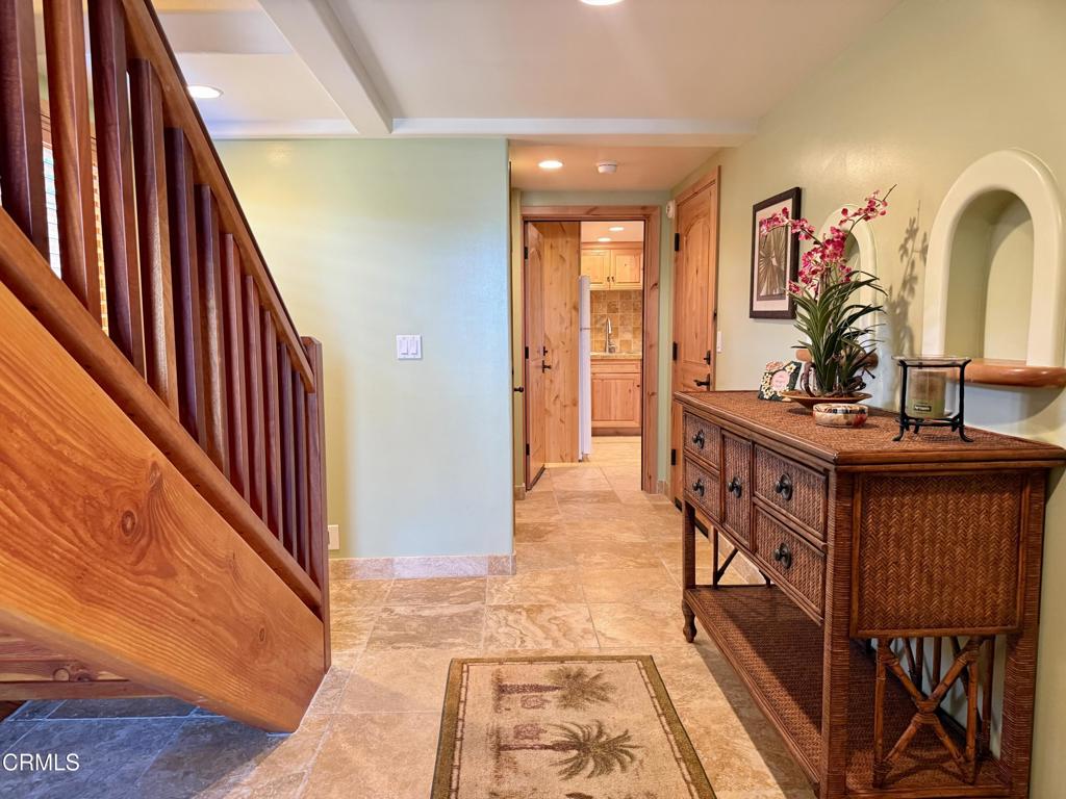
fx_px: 739
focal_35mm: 24
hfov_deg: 71.6
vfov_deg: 56.8
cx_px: 533
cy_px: 400
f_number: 1.78
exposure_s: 1/60
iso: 400
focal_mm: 6.76
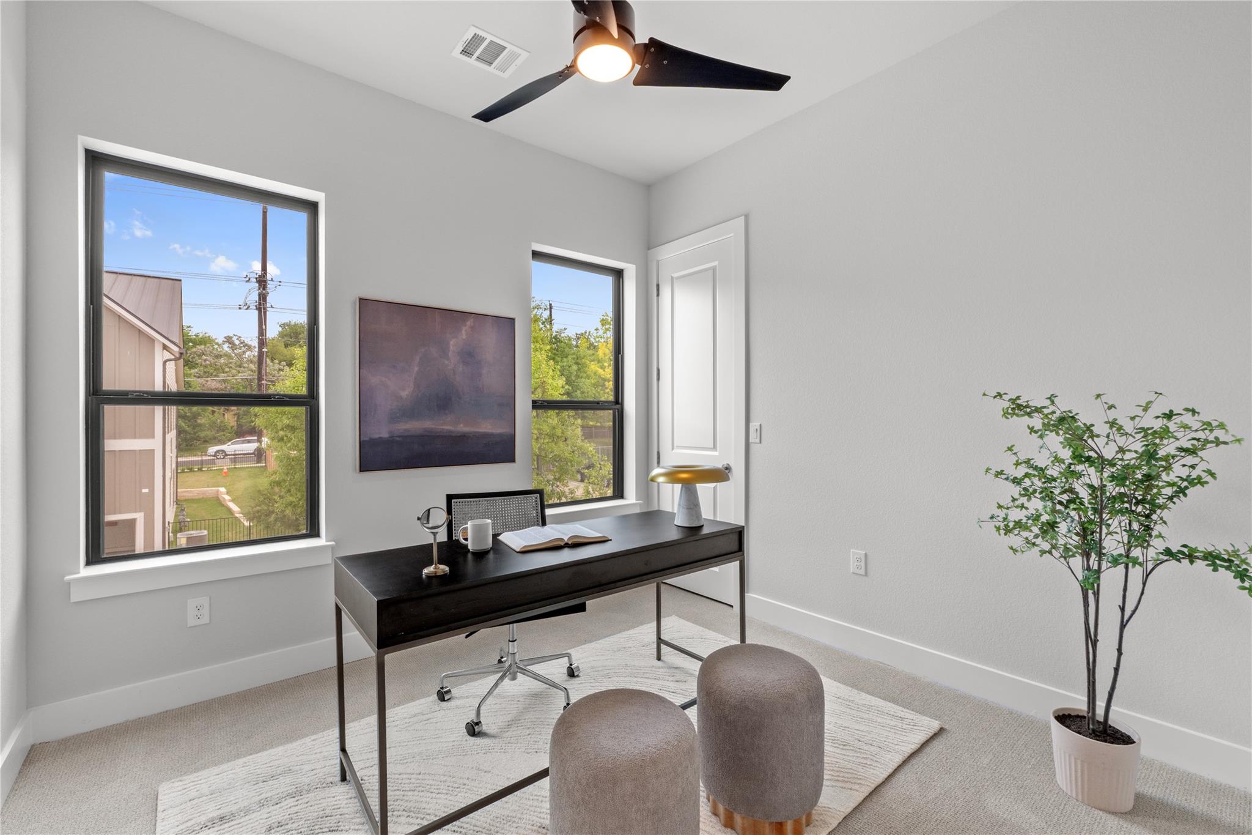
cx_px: 626
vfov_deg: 77.3
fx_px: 522
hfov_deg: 100.4
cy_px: 418
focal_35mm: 15
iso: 250
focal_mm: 10
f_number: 11
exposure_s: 1/1.25
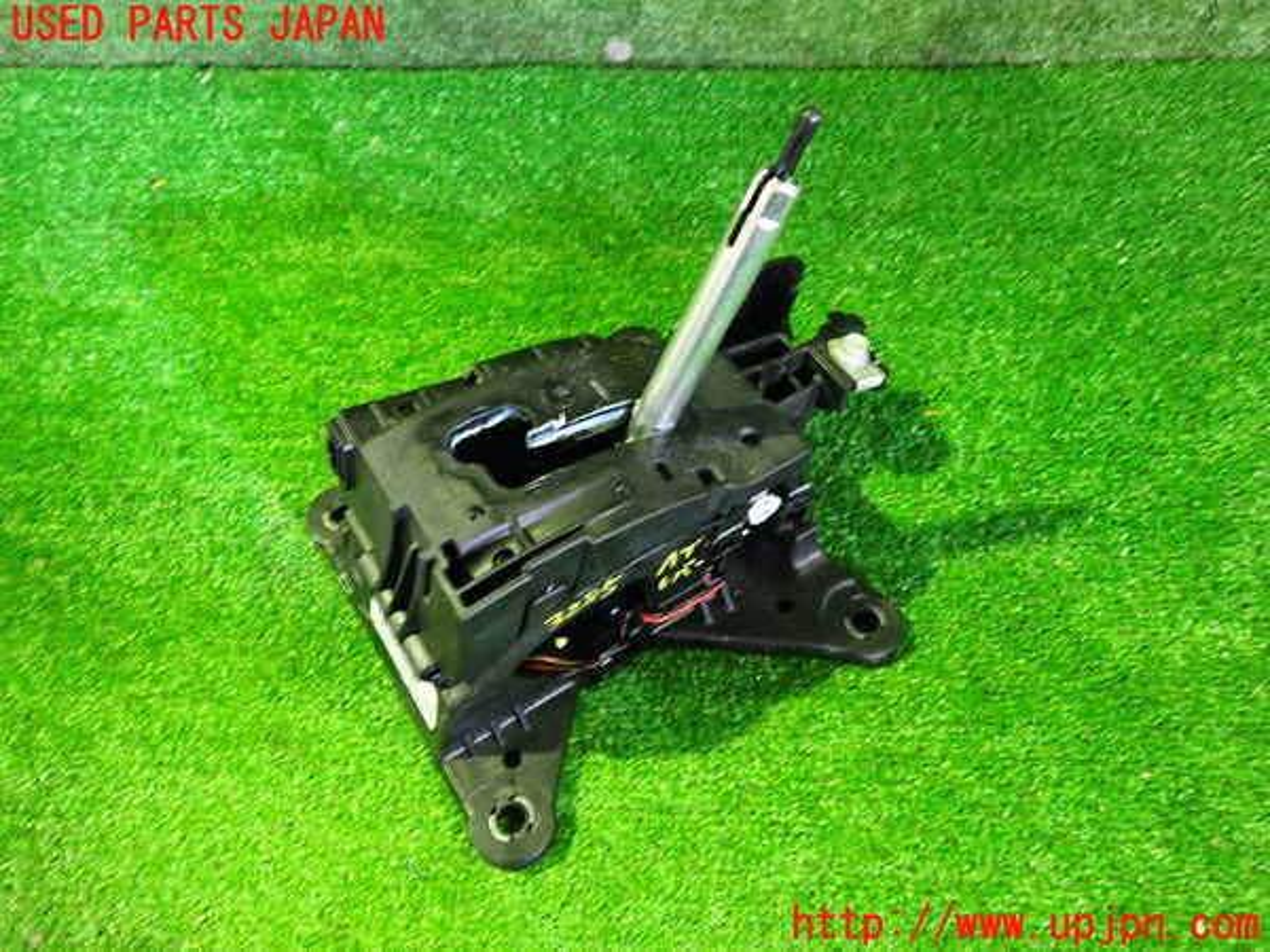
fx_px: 917
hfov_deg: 69.4
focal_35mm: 25
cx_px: 635
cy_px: 476
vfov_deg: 54.9
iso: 800
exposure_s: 1/20
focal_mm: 4.5
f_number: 2
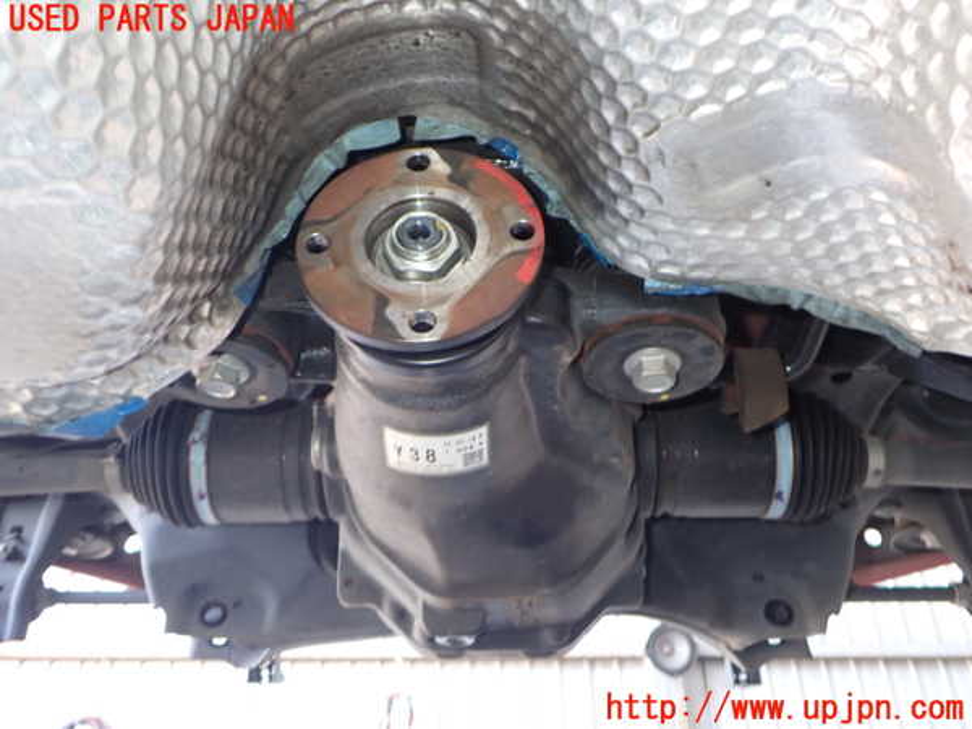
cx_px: 486
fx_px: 842
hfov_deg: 60.0
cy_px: 364
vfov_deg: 46.8
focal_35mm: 30
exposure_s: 1/30
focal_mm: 5.4
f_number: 2.3
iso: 200
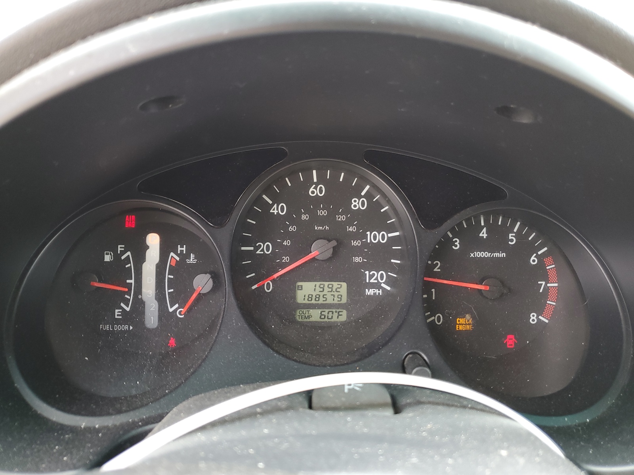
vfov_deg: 53.1
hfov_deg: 67.3
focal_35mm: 26
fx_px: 476
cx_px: 317
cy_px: 238
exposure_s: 1/60.2
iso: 58
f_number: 1.5
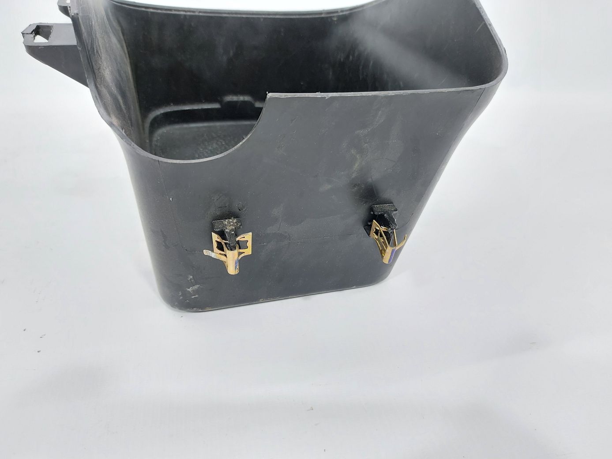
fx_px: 424
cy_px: 230
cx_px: 306
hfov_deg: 71.6
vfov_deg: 56.8
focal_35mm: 24
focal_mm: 5.23
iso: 125
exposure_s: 1/50
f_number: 1.8
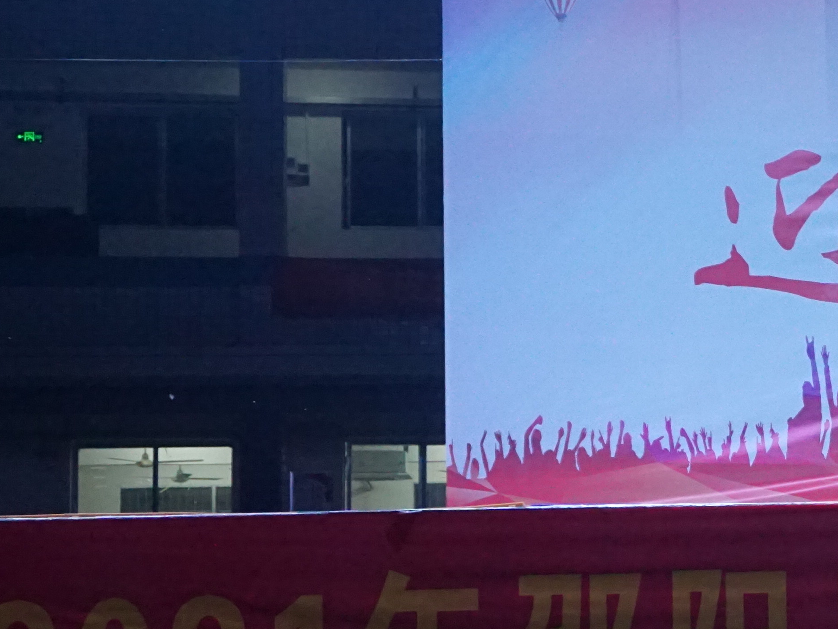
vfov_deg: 14.6
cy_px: 451
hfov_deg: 17.9
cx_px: 1144
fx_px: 2445
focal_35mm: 101
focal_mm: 22
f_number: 4
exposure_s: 1/160
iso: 2500
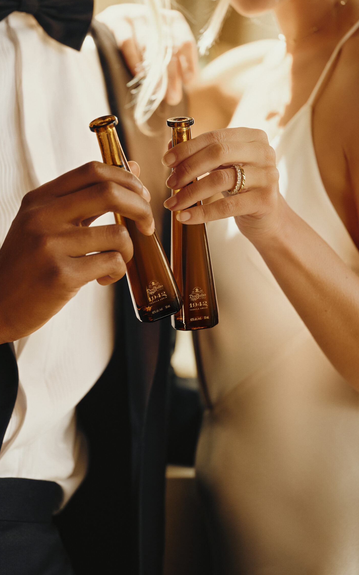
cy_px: 286
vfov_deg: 18.3
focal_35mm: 114
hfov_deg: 11.5
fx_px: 1785
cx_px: 132
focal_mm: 120
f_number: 4
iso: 500
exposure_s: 1/125
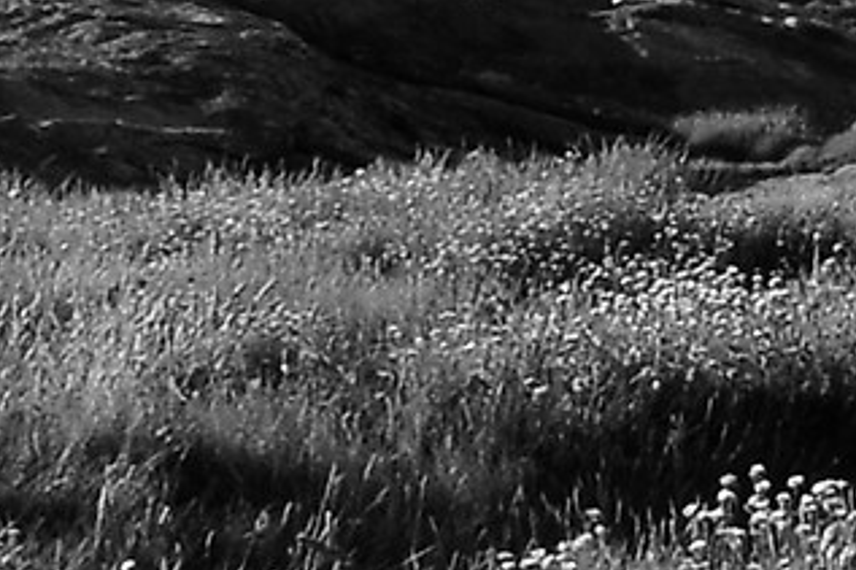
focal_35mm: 239
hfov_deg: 8.0
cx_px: 2036
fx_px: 5675
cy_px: 211
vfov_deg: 5.7
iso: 200
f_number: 25
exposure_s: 1/15
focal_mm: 21
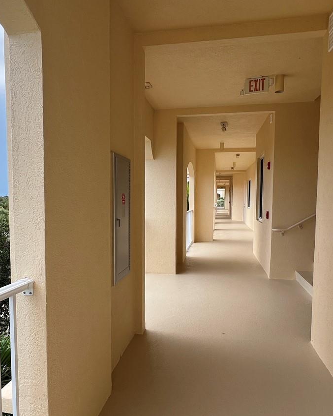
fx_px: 296
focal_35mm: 24
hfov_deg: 58.7
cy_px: 221
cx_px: 154
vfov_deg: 70.2
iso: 32
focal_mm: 1.57
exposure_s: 1/511
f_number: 1.8
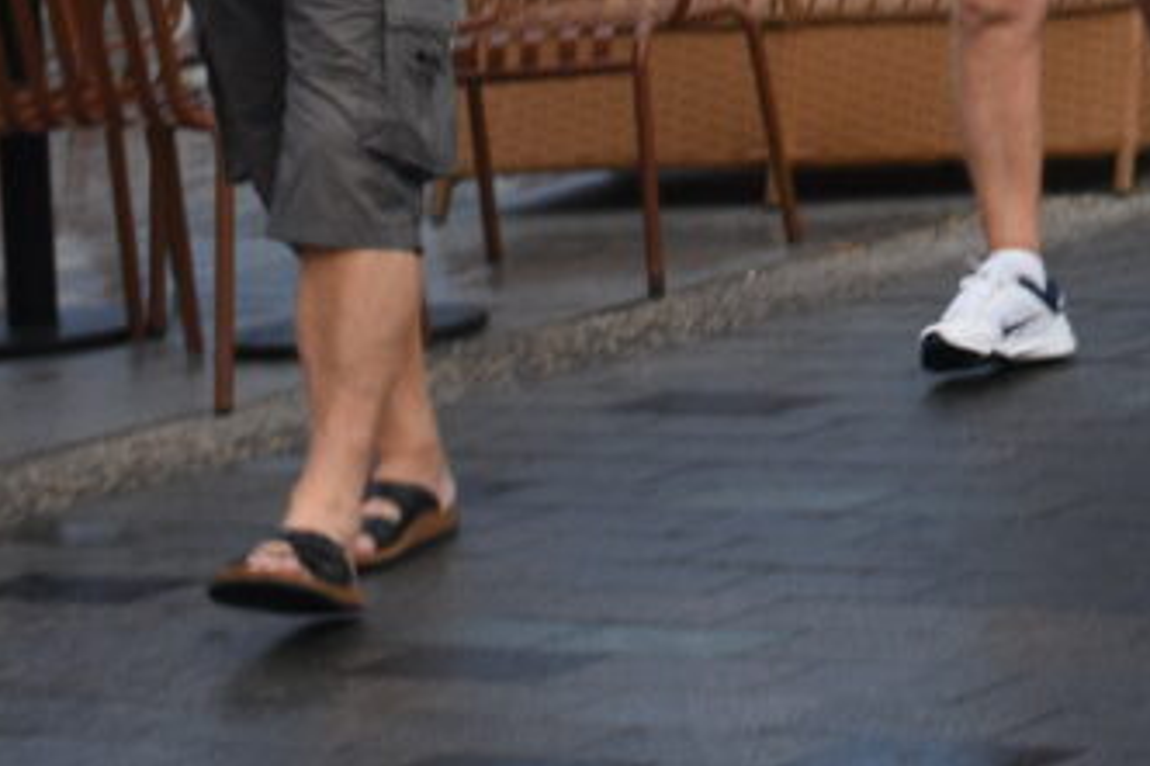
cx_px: 1933
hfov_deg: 9.0
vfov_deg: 6.1
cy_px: -553
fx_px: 7024
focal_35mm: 220
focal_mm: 38
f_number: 8
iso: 400
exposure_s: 1/125
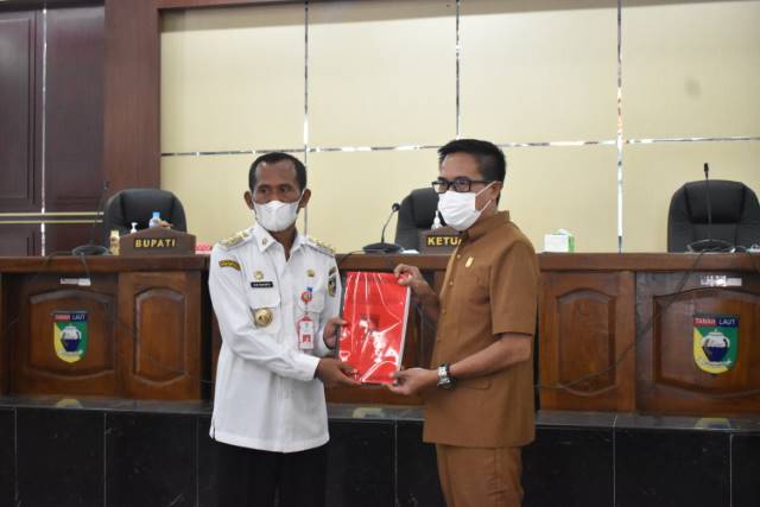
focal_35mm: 52
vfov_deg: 25.8
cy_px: 254
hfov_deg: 37.8
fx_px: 1109
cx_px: 380
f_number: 4.5
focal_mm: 35
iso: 6400
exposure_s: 1/80
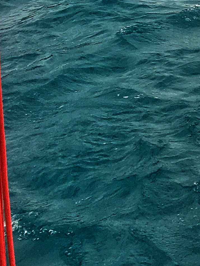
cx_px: 415
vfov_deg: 15.7
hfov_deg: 10.9
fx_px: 948
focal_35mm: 123
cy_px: -7
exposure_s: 1/130
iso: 25
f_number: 2.2
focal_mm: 4.15
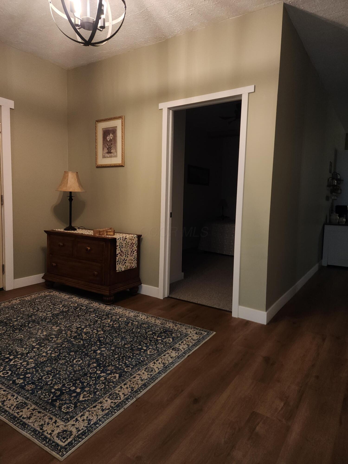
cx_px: 174
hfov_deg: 58.9
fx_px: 308
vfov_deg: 73.9
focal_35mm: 23
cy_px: 232
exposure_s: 1/24
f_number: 1.8
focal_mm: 6.4
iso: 125
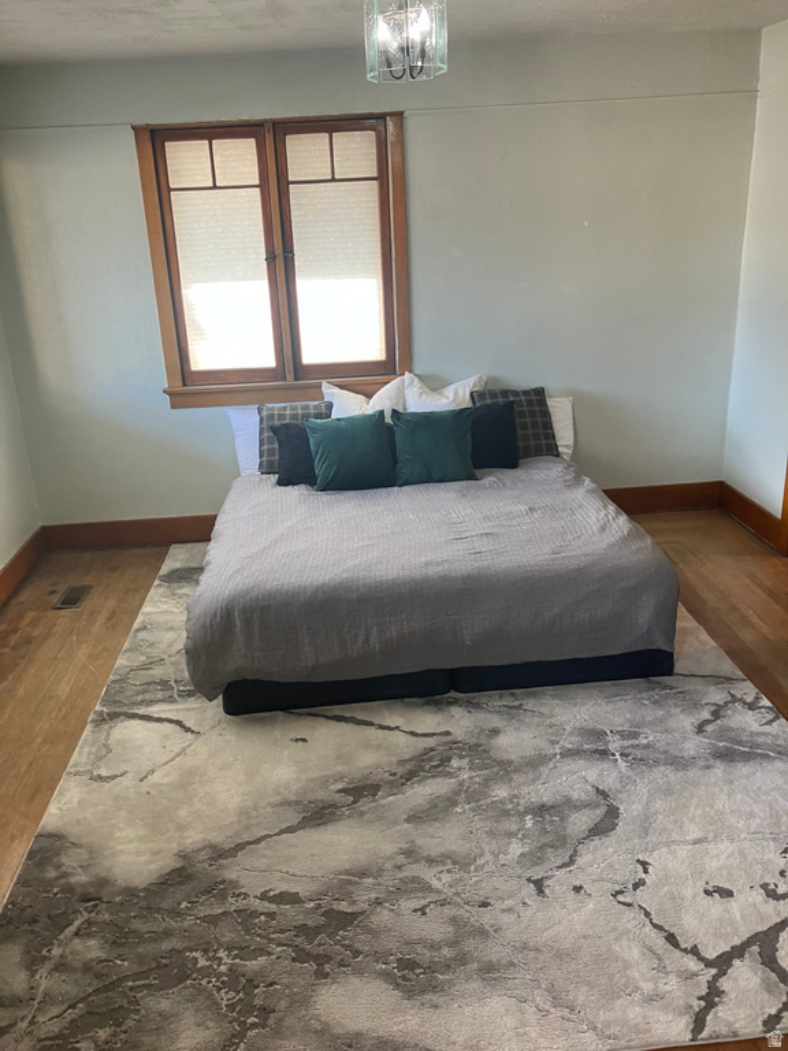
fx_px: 850
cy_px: 526
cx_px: 394
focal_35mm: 28
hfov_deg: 49.7
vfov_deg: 63.4
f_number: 1.8
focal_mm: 3.99
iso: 64
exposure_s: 1/60
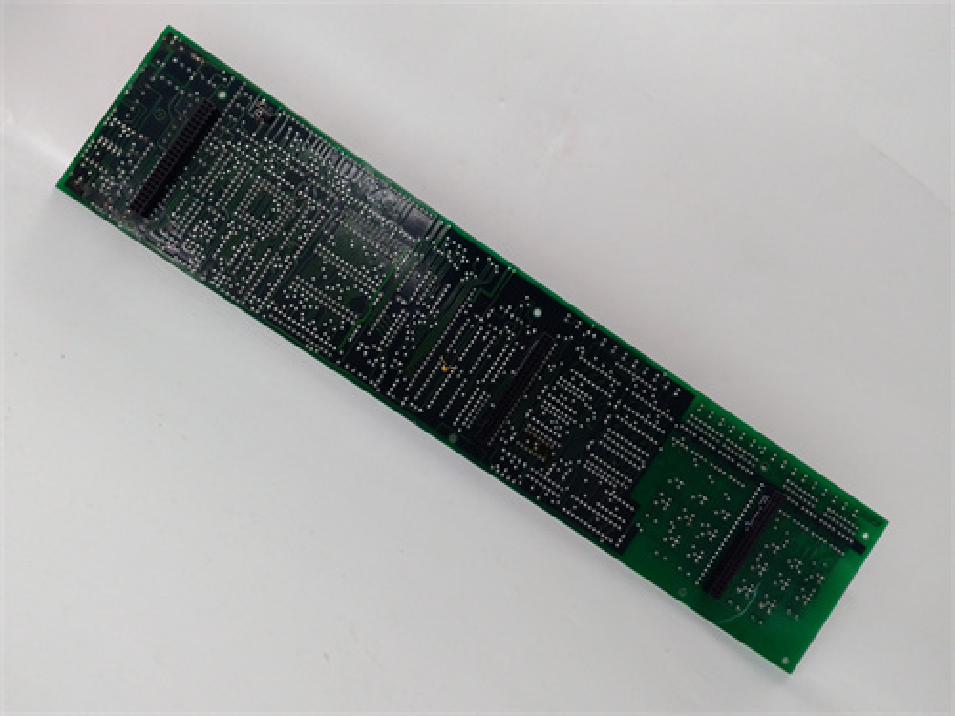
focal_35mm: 27
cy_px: 358
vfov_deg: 51.4
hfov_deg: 65.3
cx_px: 478
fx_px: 745
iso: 188
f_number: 2
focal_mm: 3.79
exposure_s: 1/33
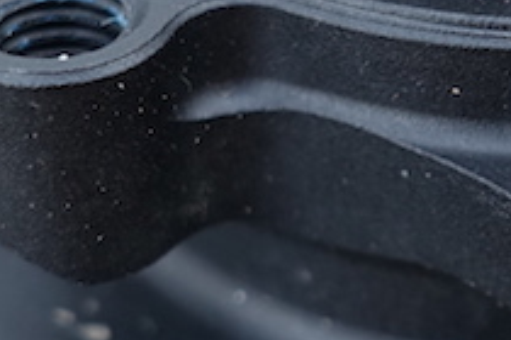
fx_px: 1944
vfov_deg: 10.0
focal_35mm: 137
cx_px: 421
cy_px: 97
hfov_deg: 14.9
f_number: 3.2
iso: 125
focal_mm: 8.8
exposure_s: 1/80
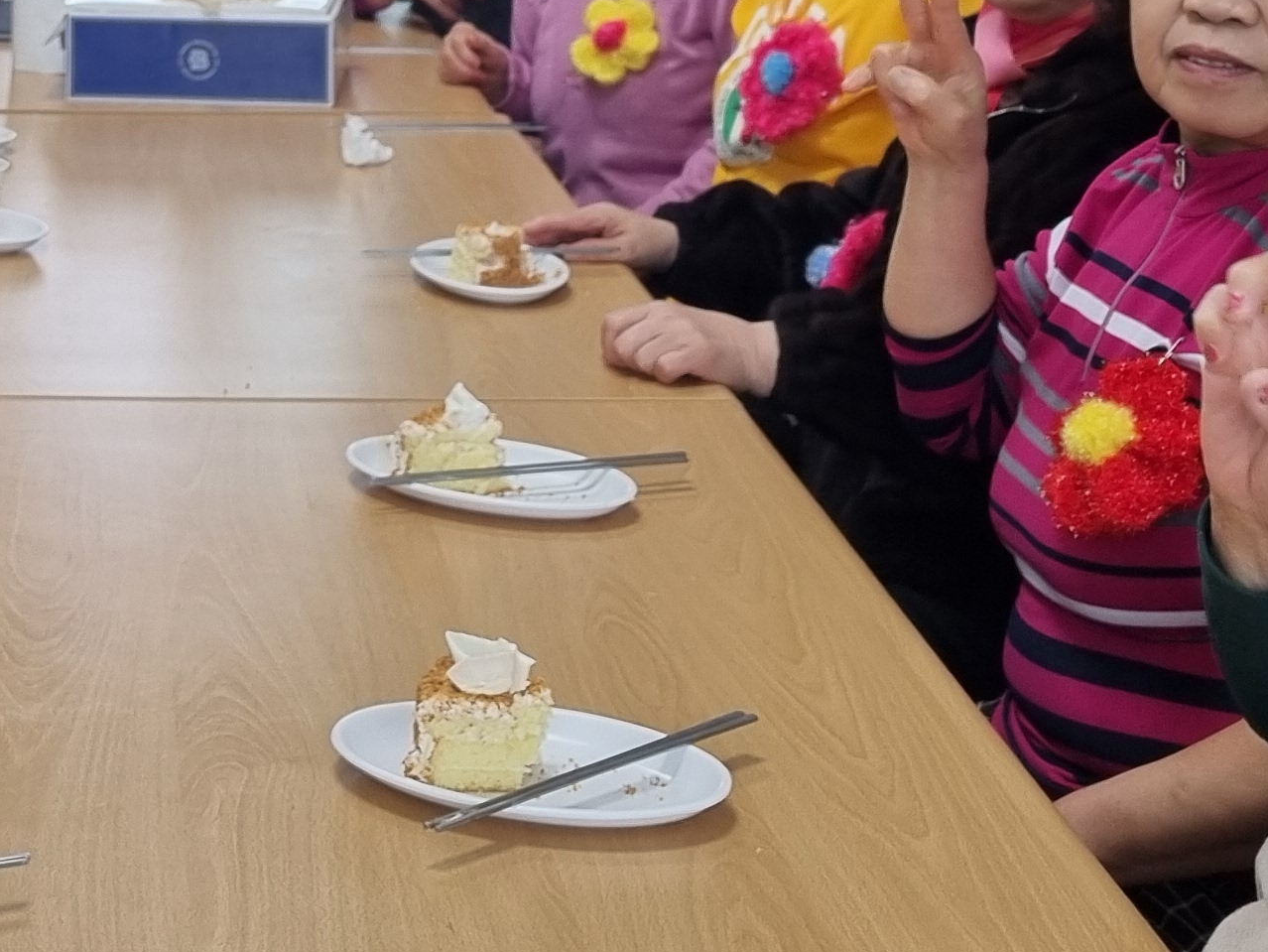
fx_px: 3004
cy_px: -209
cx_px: 126
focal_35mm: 82
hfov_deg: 23.2
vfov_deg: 17.1
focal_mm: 5.4
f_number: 1.8
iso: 100
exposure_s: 1/120
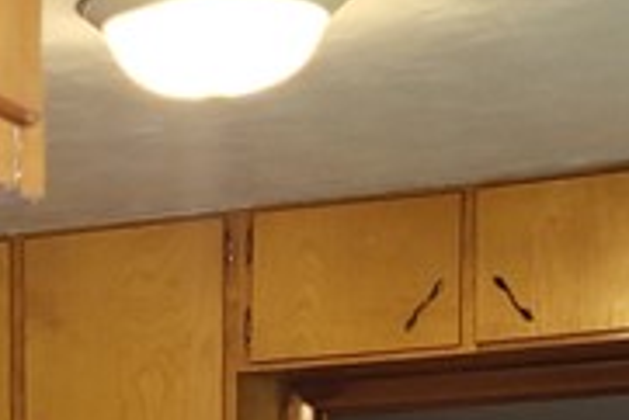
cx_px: -170
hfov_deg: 13.0
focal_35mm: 153
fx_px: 2675
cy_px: 1010
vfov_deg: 8.3
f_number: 1.8
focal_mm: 5.4
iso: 100
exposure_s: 1/40
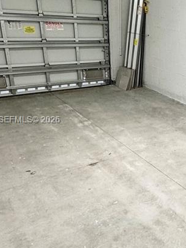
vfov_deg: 45.8
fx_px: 294
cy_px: 120
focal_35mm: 41
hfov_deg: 30.2
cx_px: 221
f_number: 2.2
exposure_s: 1/60
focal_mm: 2.22
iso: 160
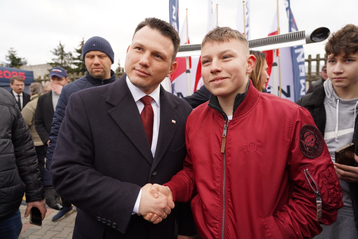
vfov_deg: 53.1
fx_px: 239
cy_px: 120
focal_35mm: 24
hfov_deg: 73.7
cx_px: 179
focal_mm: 24
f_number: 4
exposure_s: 1/100
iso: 100
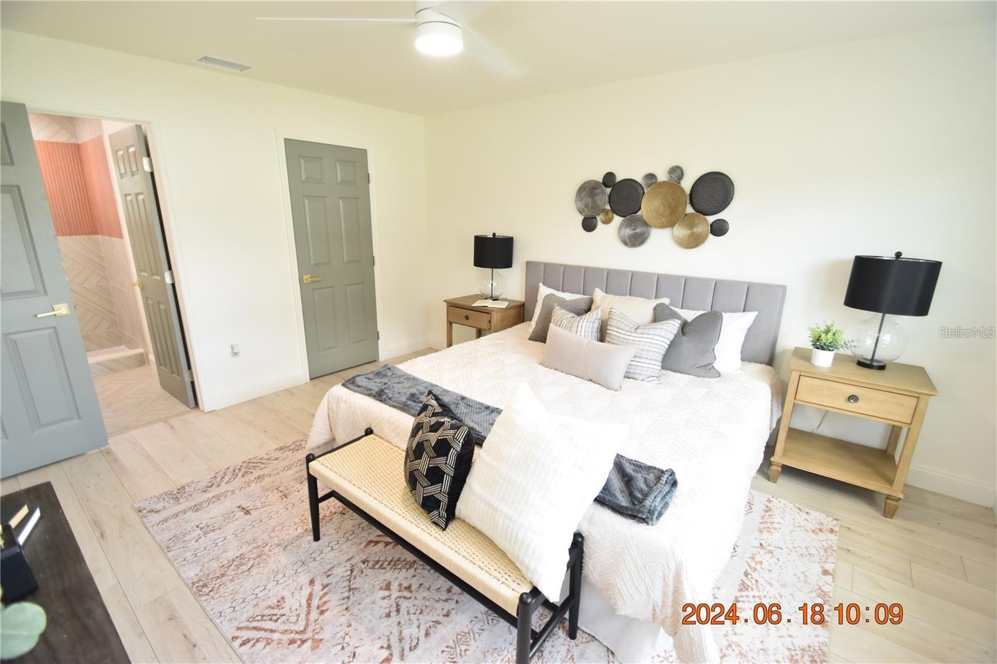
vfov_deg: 77.3
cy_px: 332
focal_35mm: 15
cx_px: 498
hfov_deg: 100.4
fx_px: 415
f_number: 3.5
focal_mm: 10
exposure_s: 1/60
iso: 1000
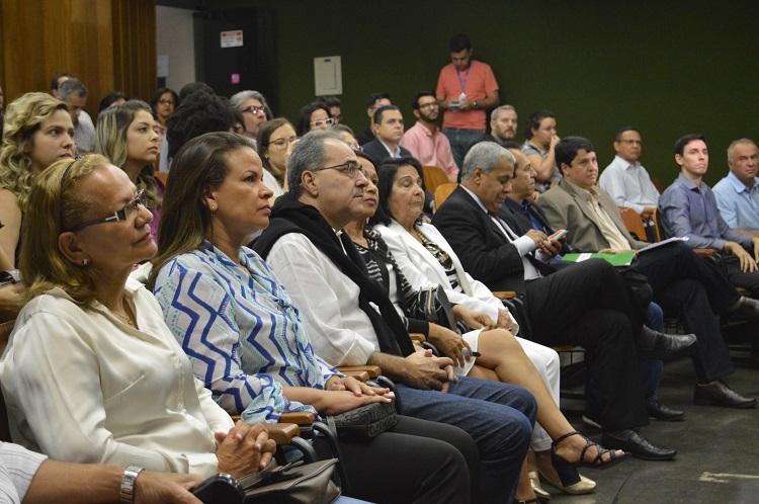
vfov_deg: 21.5
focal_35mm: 63
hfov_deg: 31.9
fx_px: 1327
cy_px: 252
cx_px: 380
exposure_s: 1/60
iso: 2200
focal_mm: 42
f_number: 5
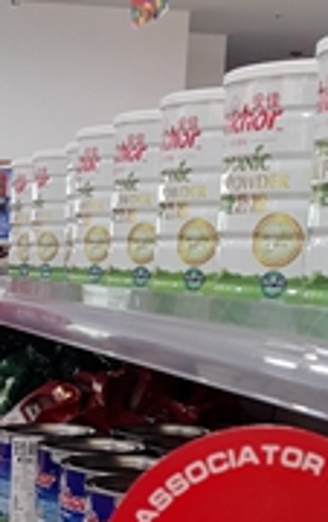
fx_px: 1169
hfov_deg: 15.4
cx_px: -65
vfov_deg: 24.0
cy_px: 528
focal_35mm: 82
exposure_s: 1/33
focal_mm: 4.73
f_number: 2.2
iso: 64
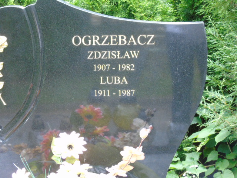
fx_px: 972
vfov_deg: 10.4
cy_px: 89
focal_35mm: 142
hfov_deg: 13.9
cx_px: 118
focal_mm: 25
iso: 500
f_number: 4.7
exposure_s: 1/60
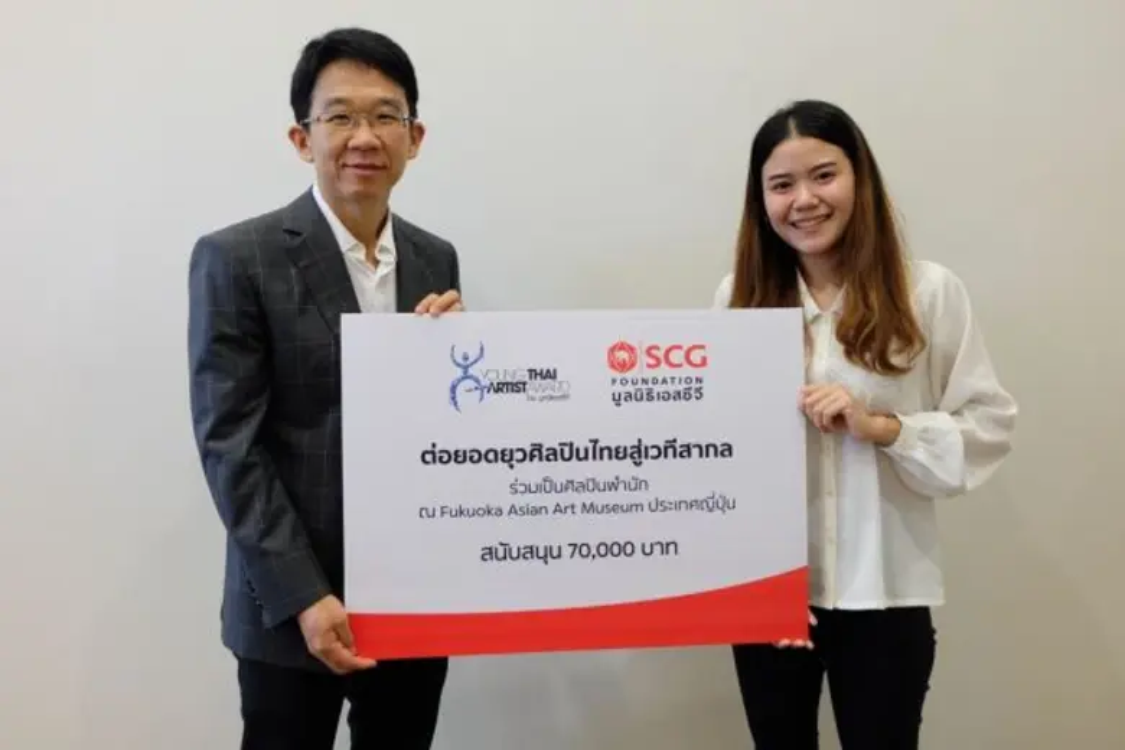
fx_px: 1000
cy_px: 375
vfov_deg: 41.1
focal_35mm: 32
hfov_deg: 58.7
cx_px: 562
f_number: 4
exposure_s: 1/28
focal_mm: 21.1
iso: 1250
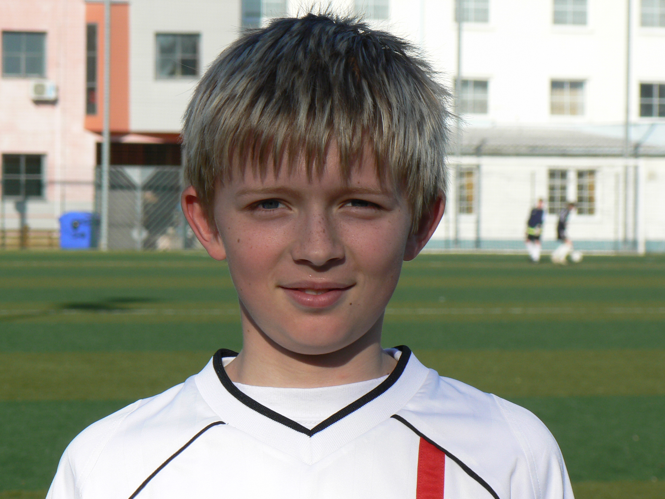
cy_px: 250
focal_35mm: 198
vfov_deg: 7.5
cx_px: 332
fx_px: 3804
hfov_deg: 10.0
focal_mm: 32.9
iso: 80
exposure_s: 1/500
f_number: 5.6
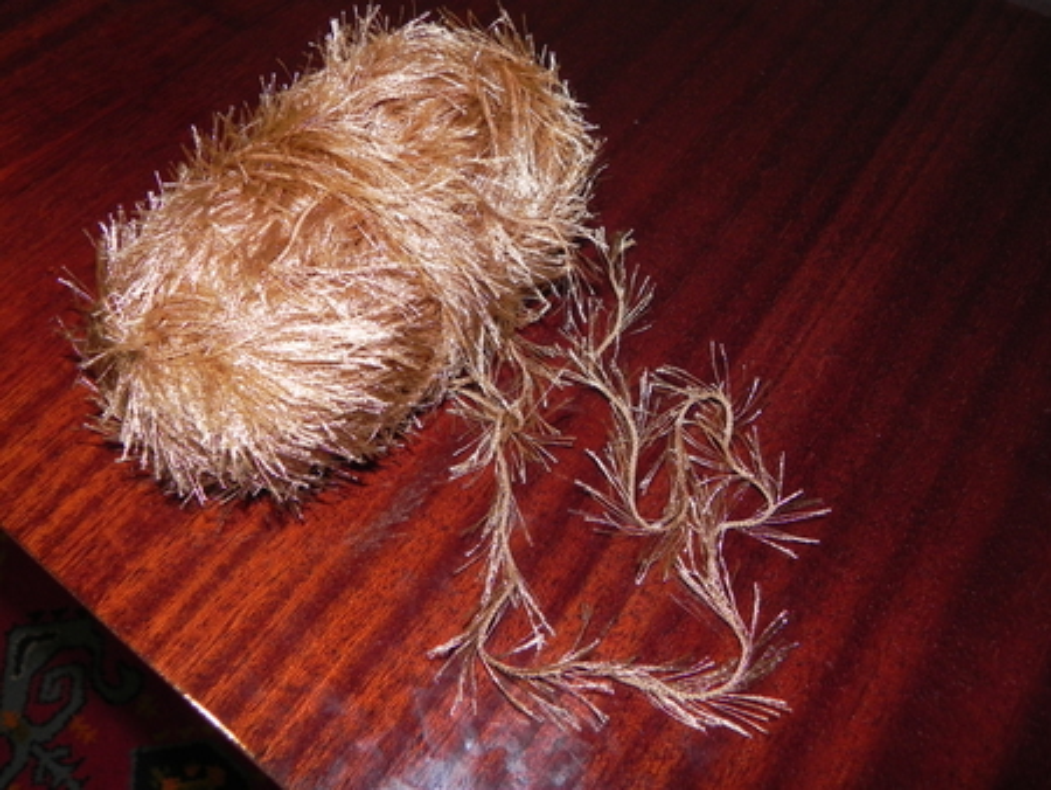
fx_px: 881
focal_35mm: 29
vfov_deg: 48.3
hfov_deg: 61.6
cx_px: 526
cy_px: 395
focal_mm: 5.2
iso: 200
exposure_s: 1/30
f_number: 2.8
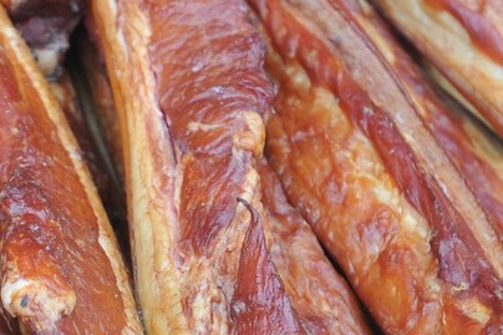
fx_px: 1452
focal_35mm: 104
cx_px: 2
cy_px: 285
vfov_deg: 13.1
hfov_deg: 19.1
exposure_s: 1/125
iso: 800
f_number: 5
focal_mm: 35
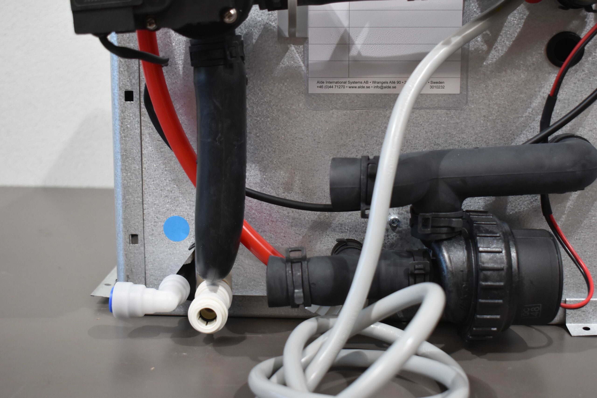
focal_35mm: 51
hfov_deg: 38.9
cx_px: 298
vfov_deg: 26.5
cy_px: 199
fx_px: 846
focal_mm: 34
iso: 1000
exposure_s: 1/125
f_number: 4.5
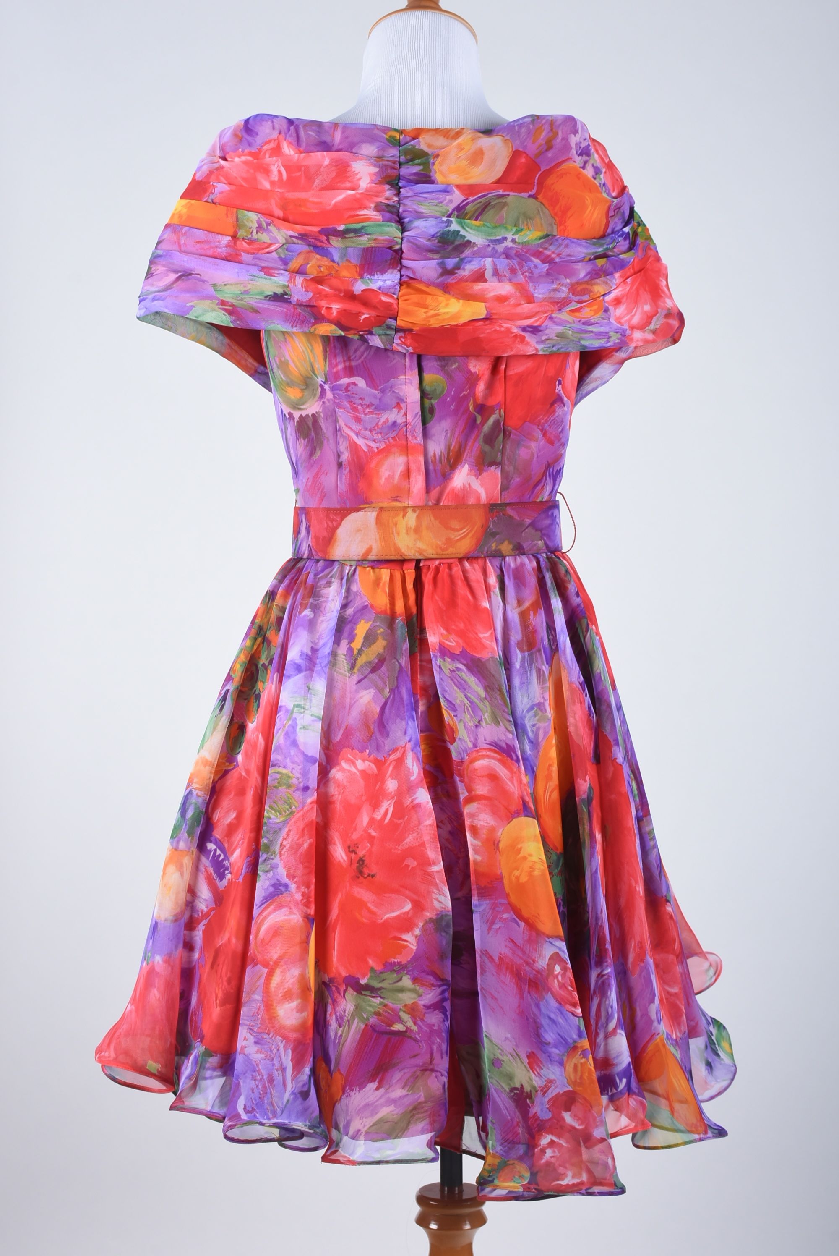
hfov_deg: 23.8
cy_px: 628
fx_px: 1989
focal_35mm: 57
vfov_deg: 35.0
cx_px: 420
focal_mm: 38
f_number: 13
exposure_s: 1/200
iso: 200
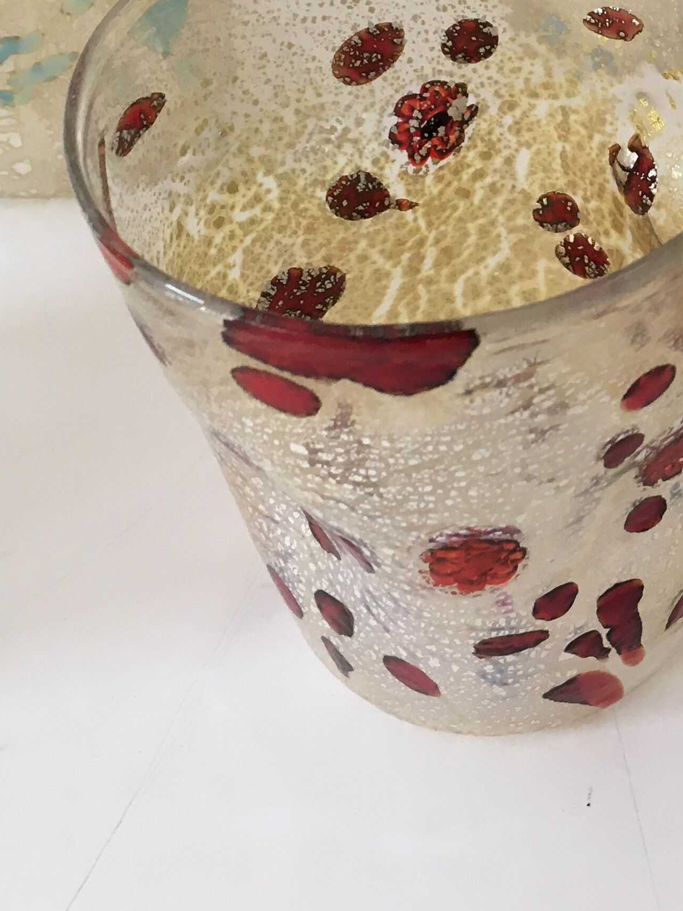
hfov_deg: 20.5
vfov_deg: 27.9
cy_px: 164
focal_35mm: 68
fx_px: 1789
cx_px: 768
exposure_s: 1/33
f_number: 2.2
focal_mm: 4.15
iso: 40
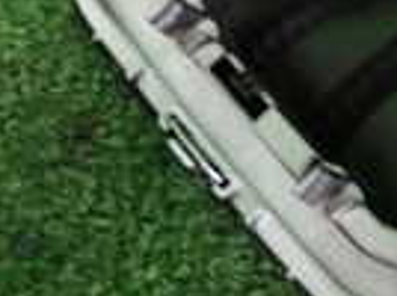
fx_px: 1282
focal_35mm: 112
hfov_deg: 16.4
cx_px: 554
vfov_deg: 12.6
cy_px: -118
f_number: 2
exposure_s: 1/30
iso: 400
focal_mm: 4.5
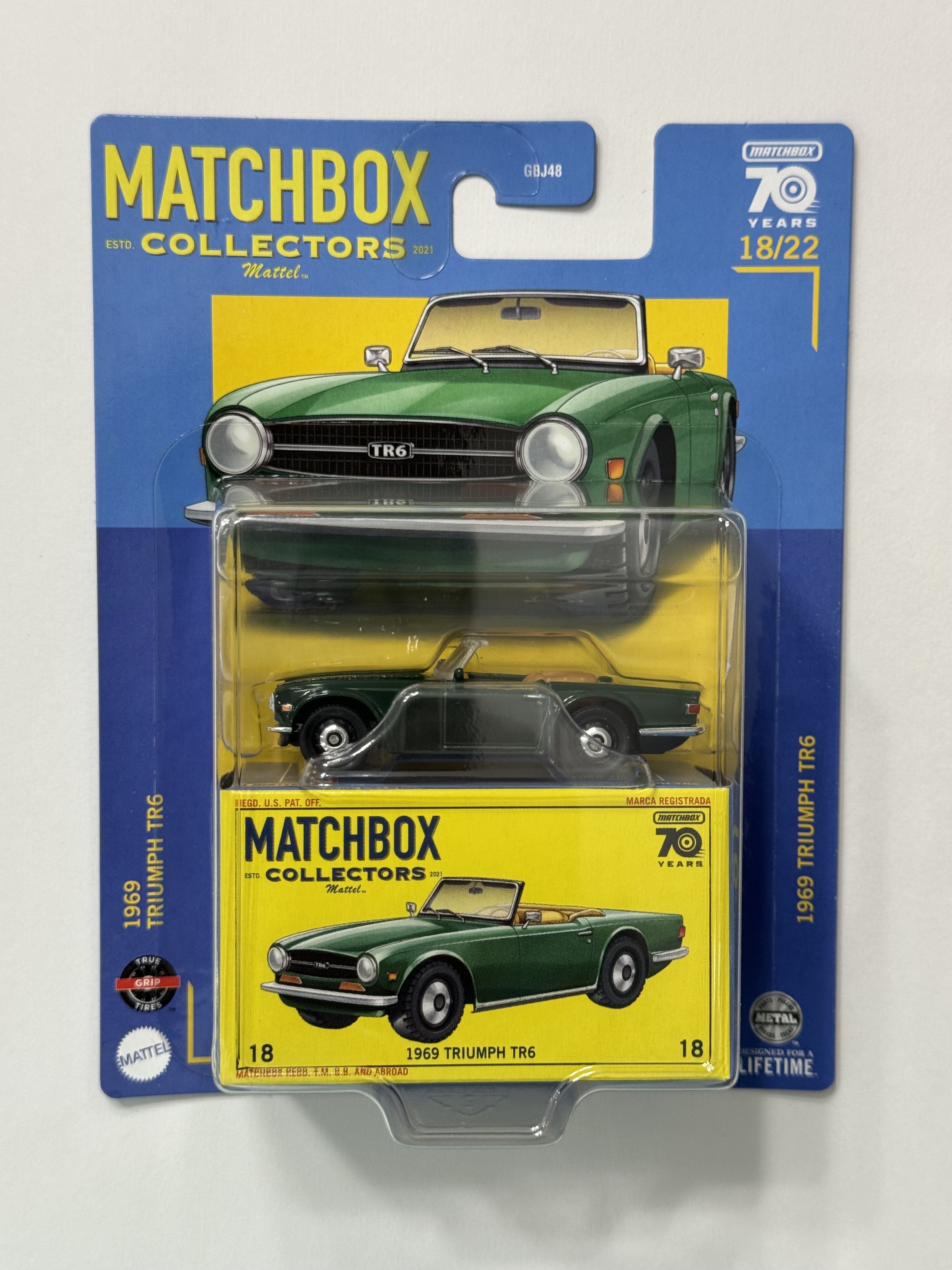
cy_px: 635
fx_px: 1760
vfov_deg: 39.7
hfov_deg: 30.3
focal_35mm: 48
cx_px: 476
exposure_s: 1/60
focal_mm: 6.86
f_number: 1.78
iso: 125
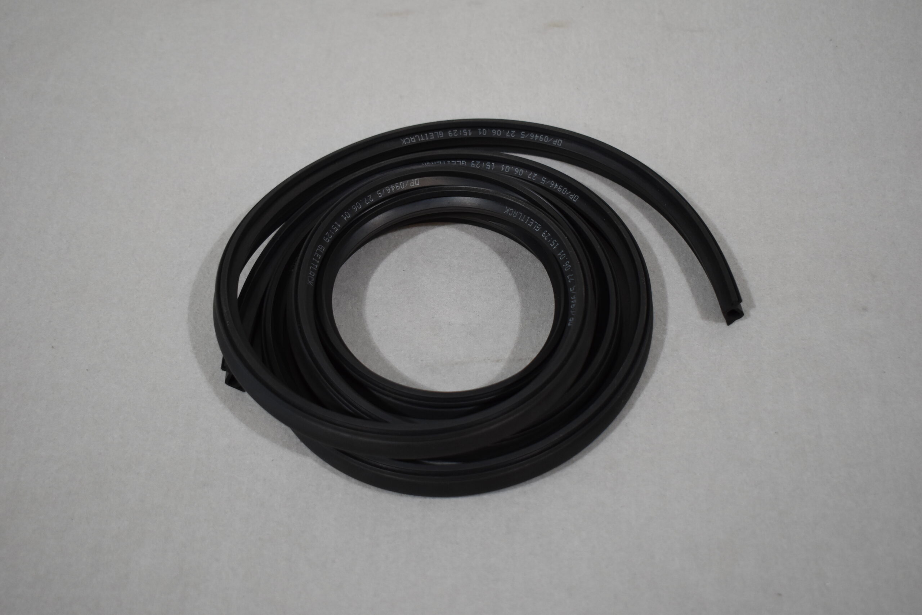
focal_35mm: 48
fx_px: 1229
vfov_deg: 28.1
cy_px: 308
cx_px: 461
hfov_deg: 41.1
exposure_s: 1/250
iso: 800
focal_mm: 32
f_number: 4.5
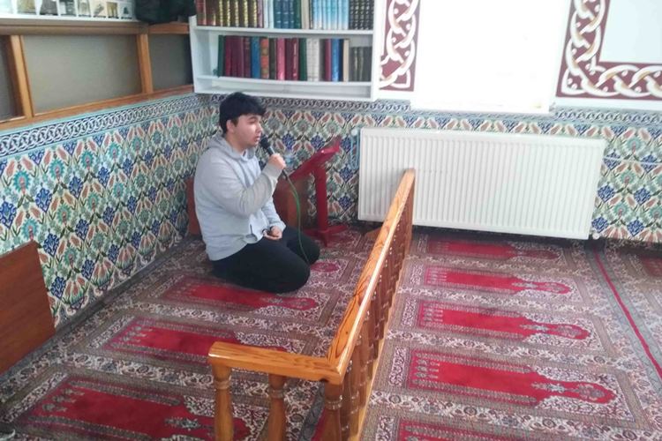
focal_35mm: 51
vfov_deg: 26.5
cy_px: 220
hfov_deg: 38.9
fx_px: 938
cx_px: 331
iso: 200
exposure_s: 1/400
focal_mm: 34
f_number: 10
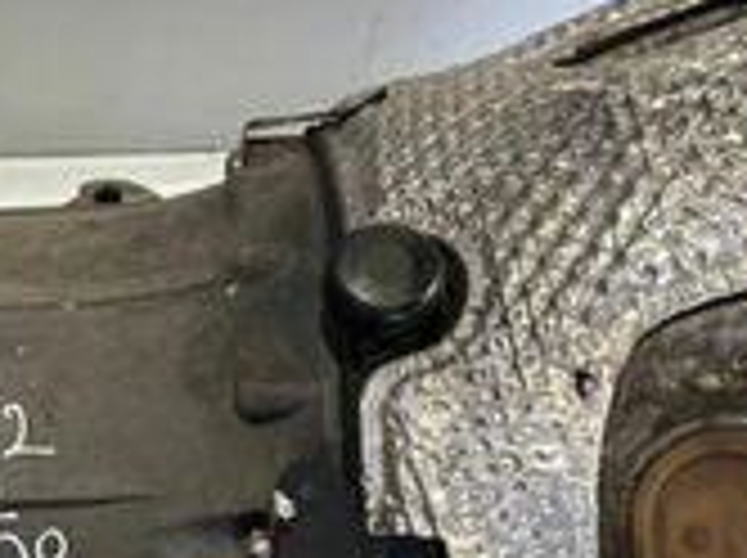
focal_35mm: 87
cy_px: 459
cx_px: 4
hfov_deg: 21.7
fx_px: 1875
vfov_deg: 16.8
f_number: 1.78
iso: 250
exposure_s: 1/50
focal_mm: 6.86
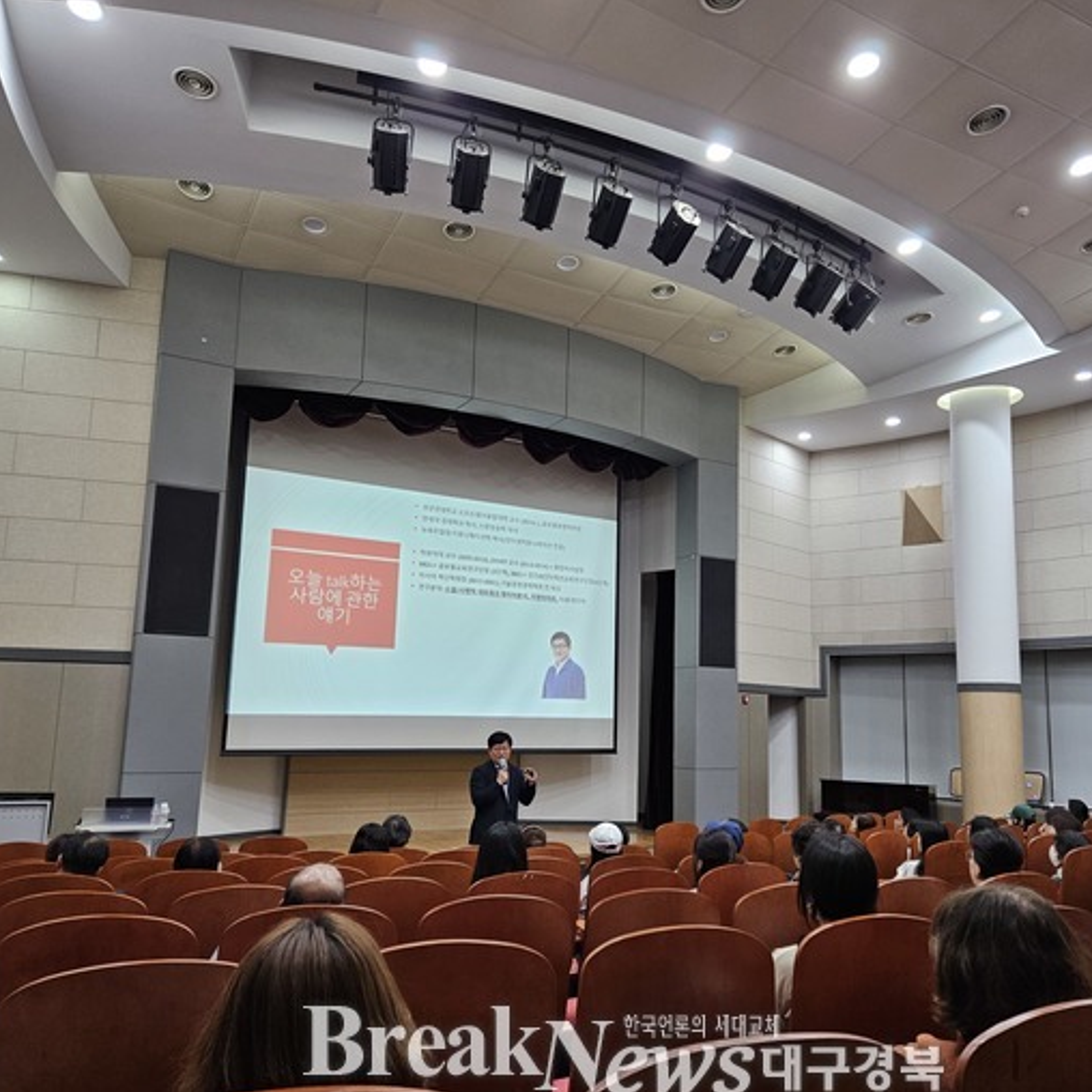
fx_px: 999
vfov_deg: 57.3
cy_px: 560
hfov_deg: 57.1
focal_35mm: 28
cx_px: 628
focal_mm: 5.4
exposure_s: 1/120
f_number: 1.8
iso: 250
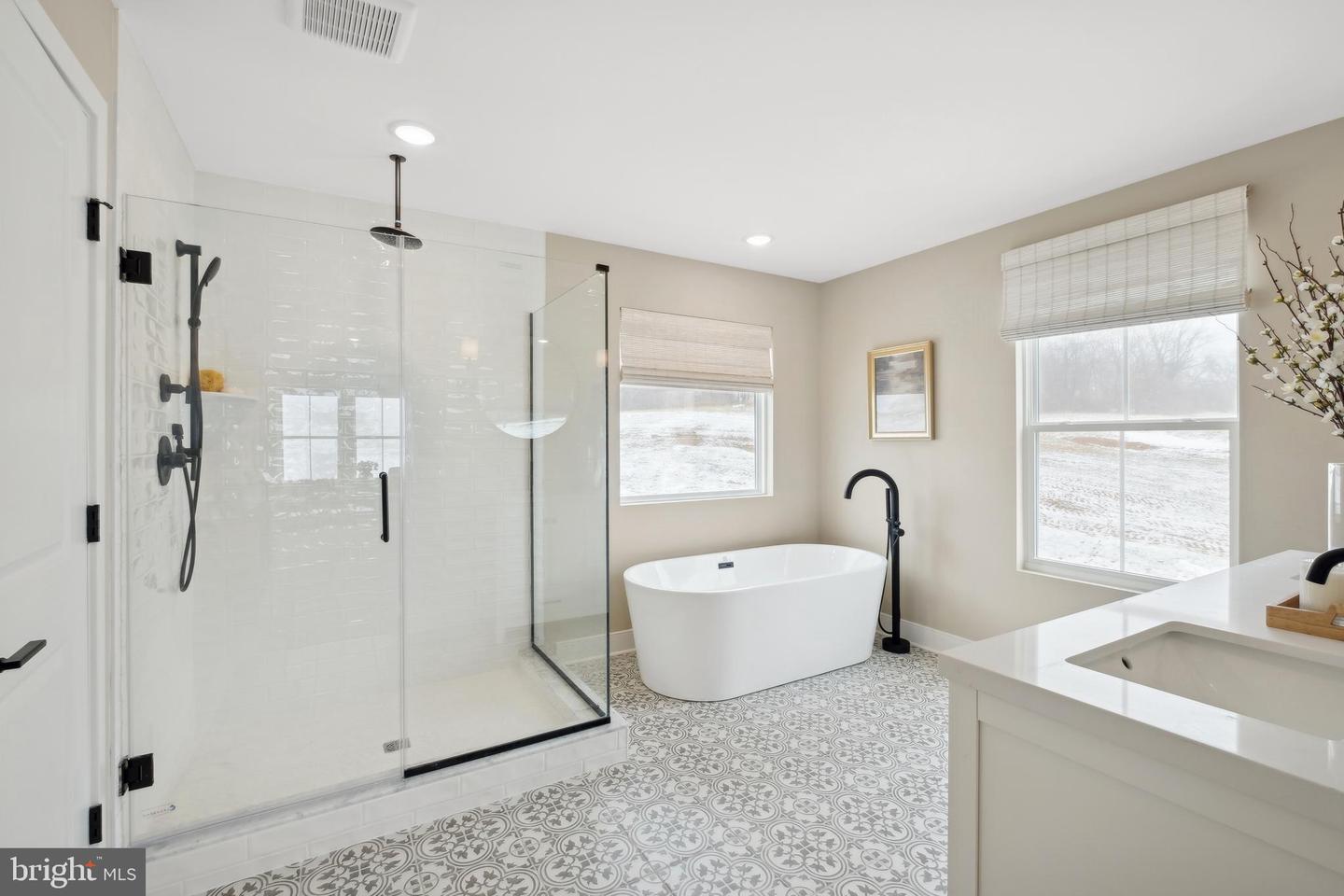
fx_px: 560
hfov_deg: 100.4
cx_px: 672
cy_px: 448
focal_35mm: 15
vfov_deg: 77.3
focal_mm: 10
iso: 400
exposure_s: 1/60
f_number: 8
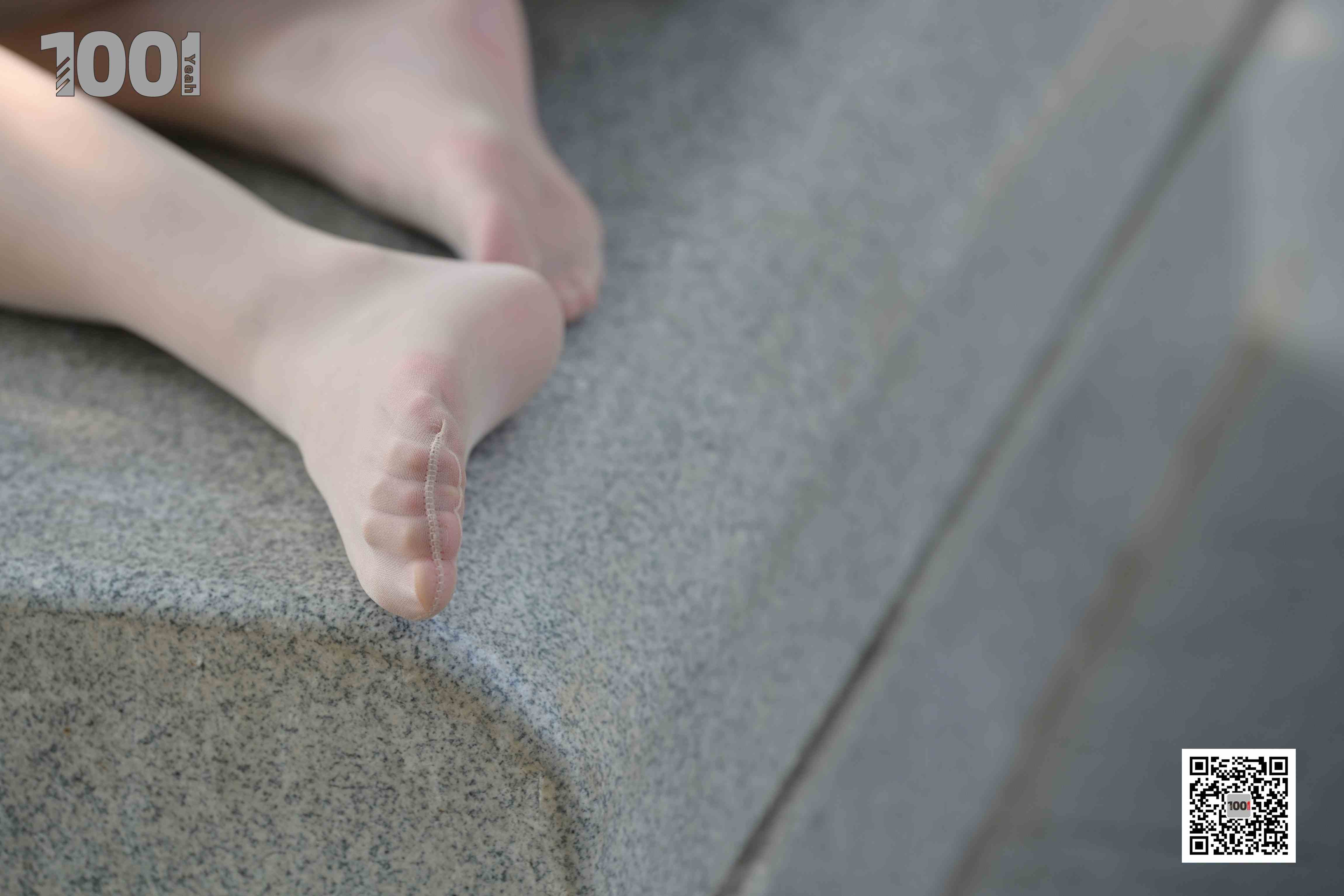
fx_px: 7466
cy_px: 448
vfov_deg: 6.9
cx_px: 672
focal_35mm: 200
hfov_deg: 10.3
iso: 200
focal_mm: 200
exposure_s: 1/500
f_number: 4
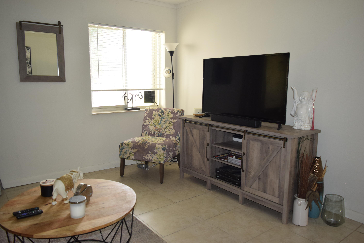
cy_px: 122
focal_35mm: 27
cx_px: 182
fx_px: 273
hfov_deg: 67.4
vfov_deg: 47.9
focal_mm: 18
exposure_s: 1/60
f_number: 4
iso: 800
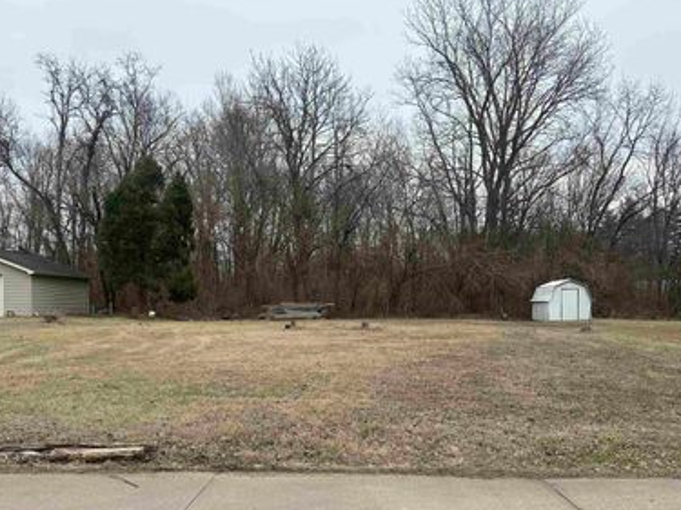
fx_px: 629
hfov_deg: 56.8
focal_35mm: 32
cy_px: 313
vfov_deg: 43.8
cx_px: 320
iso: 80
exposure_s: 1/1321
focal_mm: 6.86
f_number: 1.78
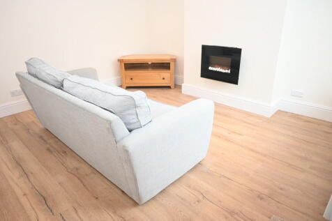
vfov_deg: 53.1
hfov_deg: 73.8
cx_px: 166
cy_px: 110
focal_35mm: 24
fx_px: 221
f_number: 3.5
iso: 280
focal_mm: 16
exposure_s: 1/25
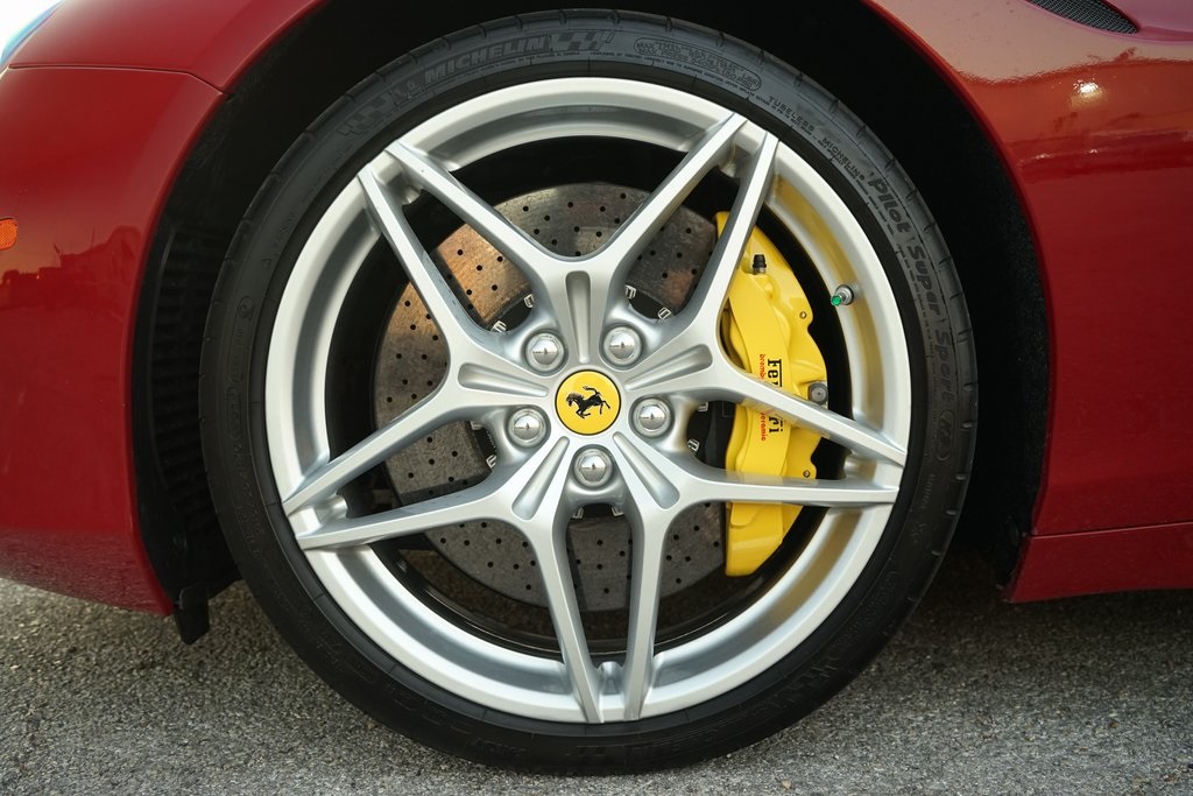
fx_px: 1226
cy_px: 398
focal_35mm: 37
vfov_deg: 36.0
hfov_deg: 51.9
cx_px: 596
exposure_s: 1/50
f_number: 6.3
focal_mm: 37
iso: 1250
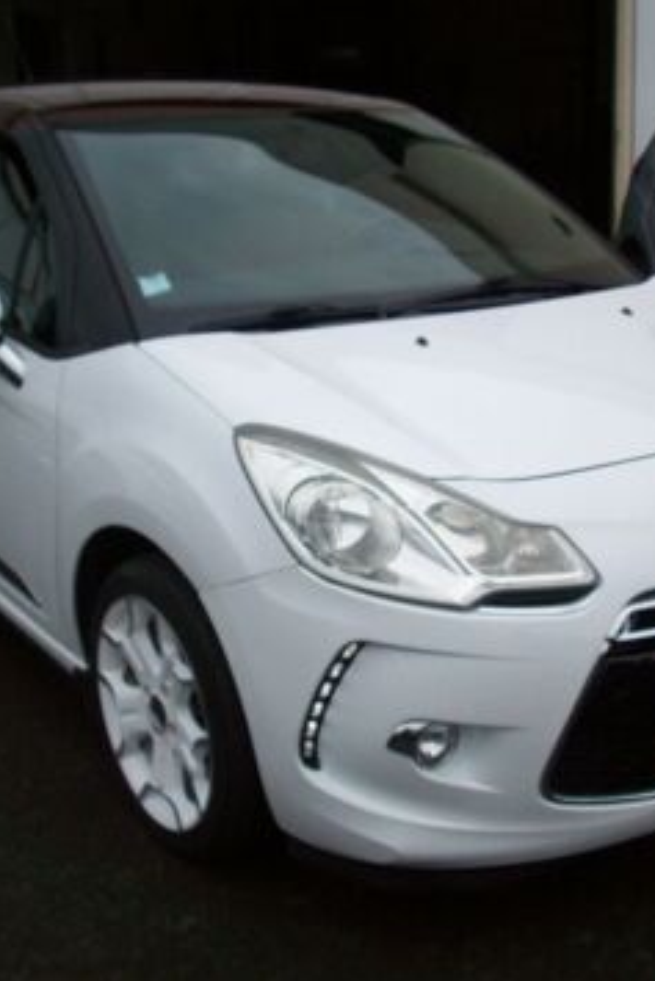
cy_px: 495
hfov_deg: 26.0
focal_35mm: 52
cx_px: 343
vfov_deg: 38.2
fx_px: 1418
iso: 80
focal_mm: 6.2
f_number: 2.8
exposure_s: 1/175
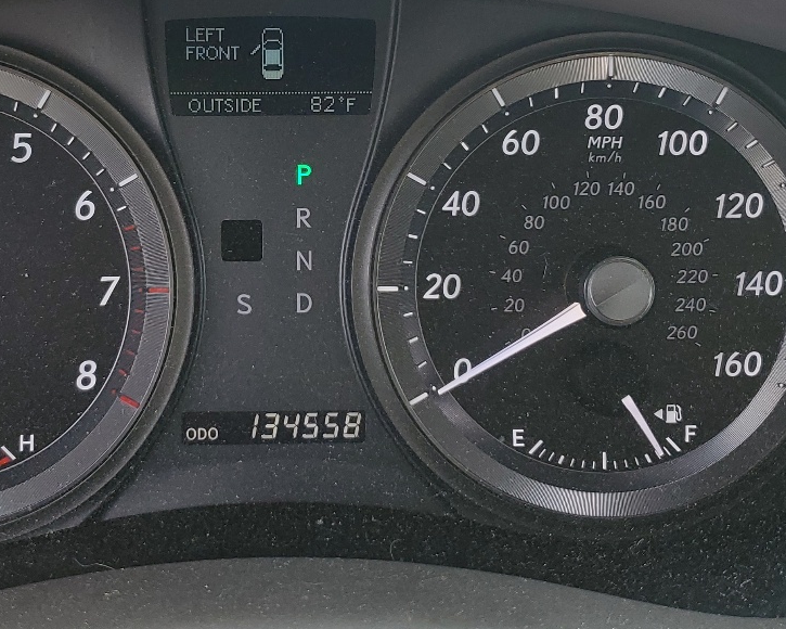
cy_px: 210
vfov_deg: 27.0
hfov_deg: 33.4
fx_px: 1303
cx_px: 307
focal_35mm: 56
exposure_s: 1/120
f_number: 1.5
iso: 51
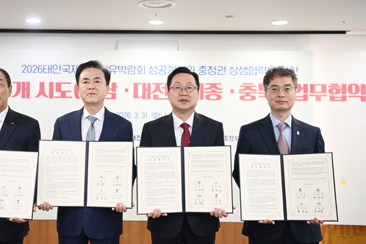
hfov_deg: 37.3
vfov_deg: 25.5
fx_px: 539
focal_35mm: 53
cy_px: 108
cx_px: 140
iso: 1000
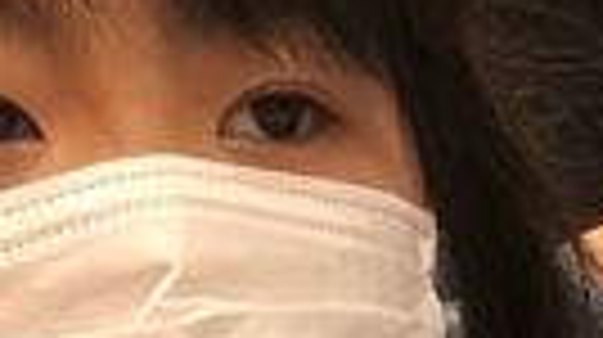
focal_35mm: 137
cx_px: 976
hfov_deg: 14.4
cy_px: 888
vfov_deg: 8.0
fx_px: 2188
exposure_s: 1/33
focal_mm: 3.99
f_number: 1.8
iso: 32
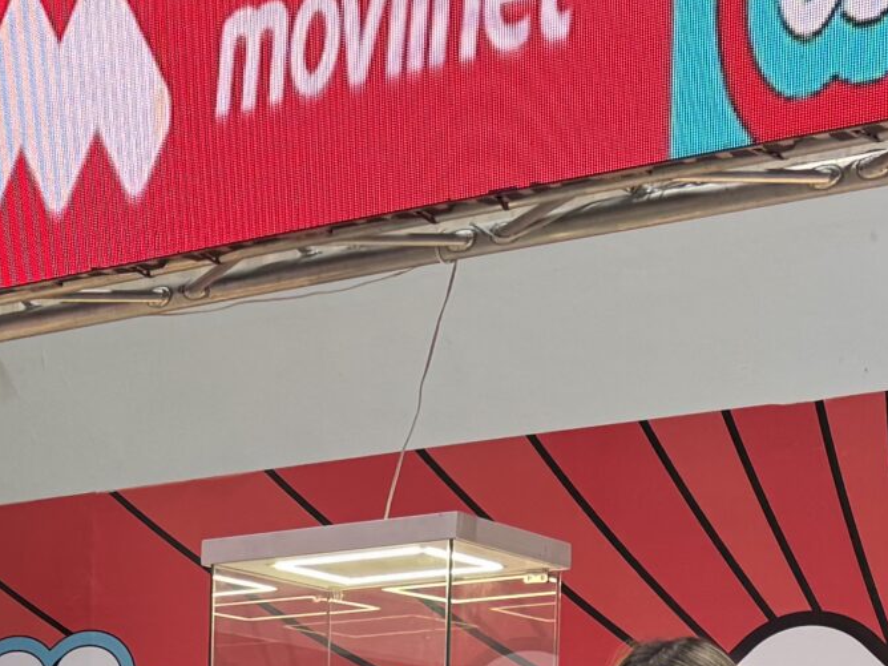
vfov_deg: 14.8
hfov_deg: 19.7
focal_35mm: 92
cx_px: -257
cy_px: 1020
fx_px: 2360
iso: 125
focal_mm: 6.76
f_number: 1.78
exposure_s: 1/60
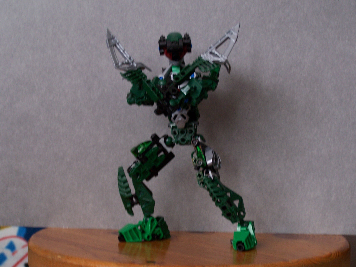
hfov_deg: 26.0
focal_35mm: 75
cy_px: 134
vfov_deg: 19.6
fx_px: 771
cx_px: 178
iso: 140
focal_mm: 12.4
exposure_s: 1/5
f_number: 3.2
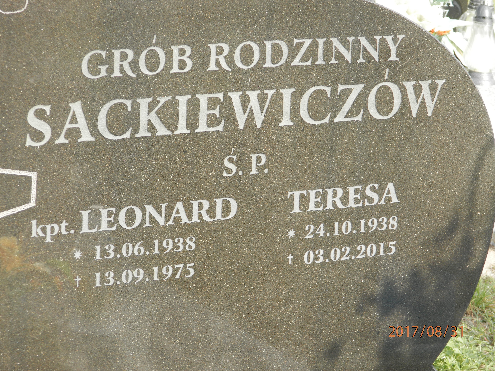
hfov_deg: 12.9
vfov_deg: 9.7
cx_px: 248
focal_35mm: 153
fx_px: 2188
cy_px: 186
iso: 80
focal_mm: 27.4
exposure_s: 1/100
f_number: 4.9
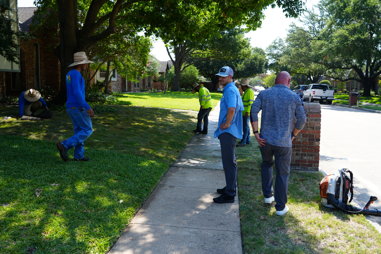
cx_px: 190
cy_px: 127
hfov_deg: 58.7
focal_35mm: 32
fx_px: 339
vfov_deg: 41.1
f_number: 5.6
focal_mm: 32
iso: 100
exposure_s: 1/200
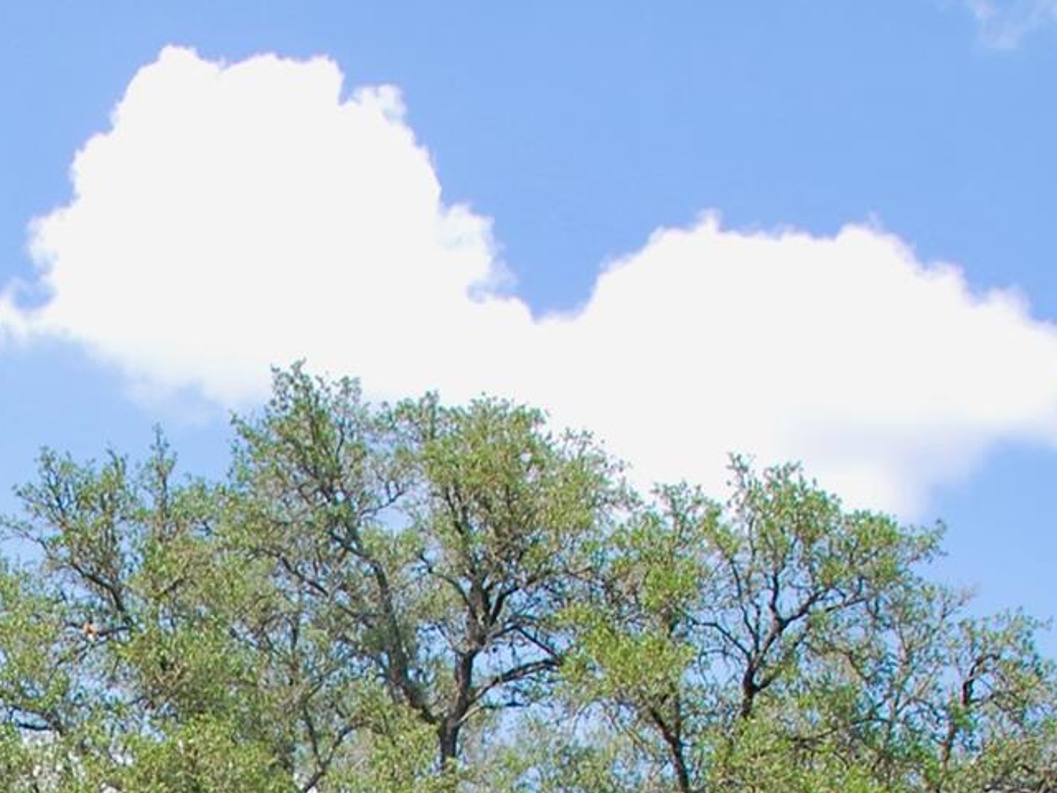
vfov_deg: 16.8
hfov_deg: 22.9
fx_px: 2535
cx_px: 99
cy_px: 1032
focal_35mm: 83
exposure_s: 1/200
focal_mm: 18
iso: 100
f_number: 7.1
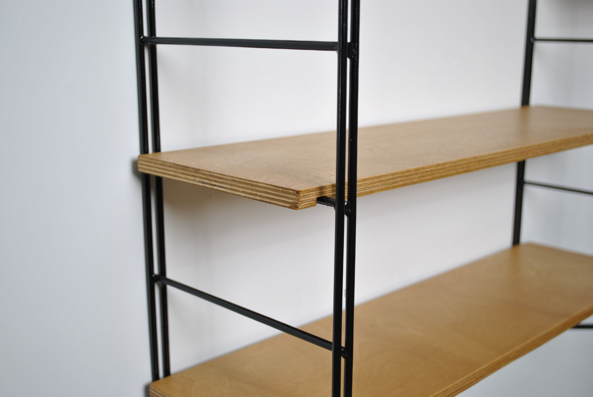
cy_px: 198
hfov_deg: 43.6
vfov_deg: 29.9
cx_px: 296
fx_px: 742
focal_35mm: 45
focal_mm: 30
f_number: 4.5
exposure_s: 1/30
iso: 200
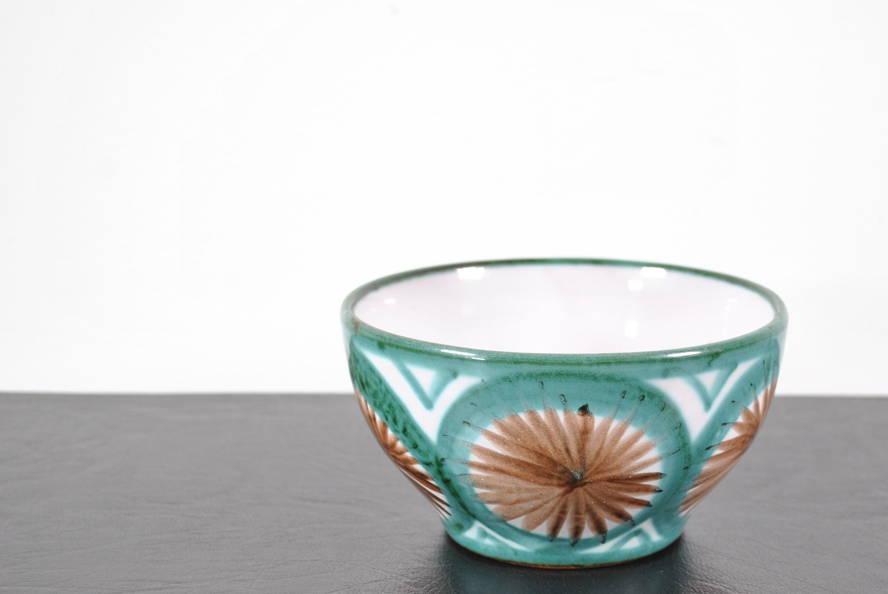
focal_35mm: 59
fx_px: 1457
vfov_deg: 23.0
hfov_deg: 33.6
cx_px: 587
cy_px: 398
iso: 200
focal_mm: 28
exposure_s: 1/60
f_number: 5
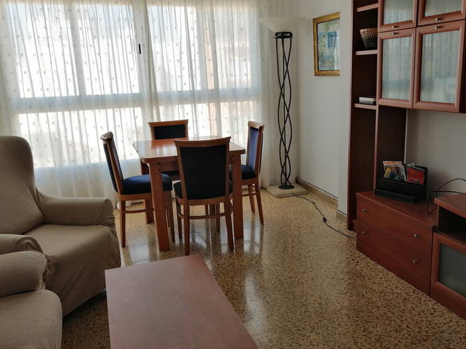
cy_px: 176
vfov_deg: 42.9
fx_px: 444
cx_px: 271
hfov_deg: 55.1
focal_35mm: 33
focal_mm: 3.95
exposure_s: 1/131
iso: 50
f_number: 1.8
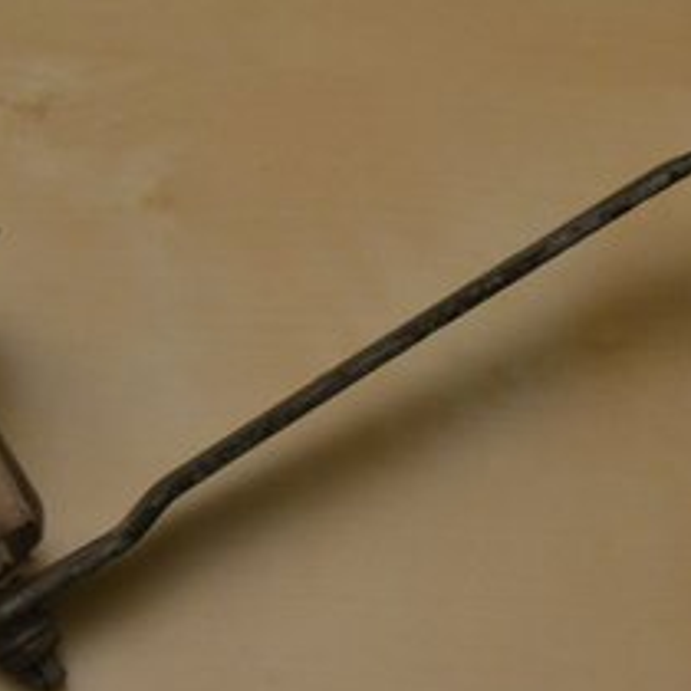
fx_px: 2326
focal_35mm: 103
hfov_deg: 16.9
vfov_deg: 16.9
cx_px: 258
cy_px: 377
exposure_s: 1/80
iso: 3200
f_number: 5
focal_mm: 34
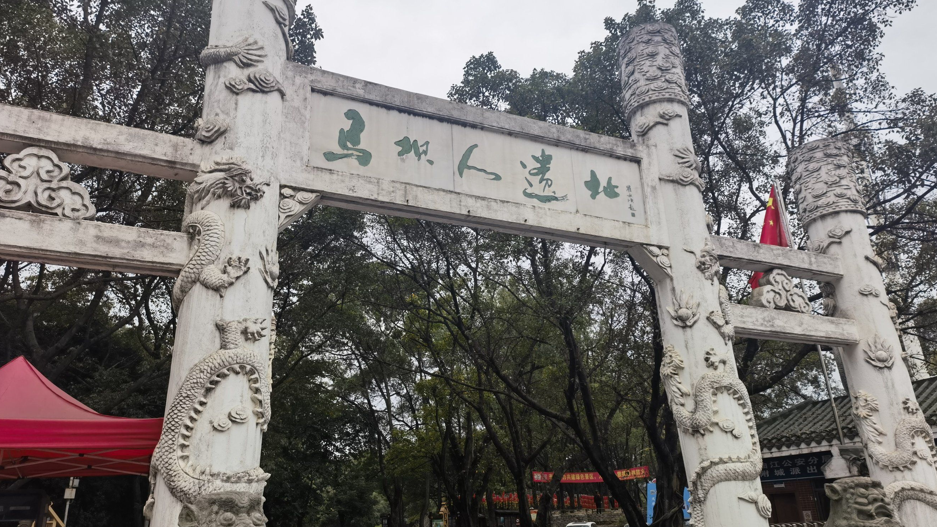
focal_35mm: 26
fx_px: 646
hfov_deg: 71.9
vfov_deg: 44.4
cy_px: 262
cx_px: 456
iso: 50
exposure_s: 1/1250
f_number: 1.9
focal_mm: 6.67
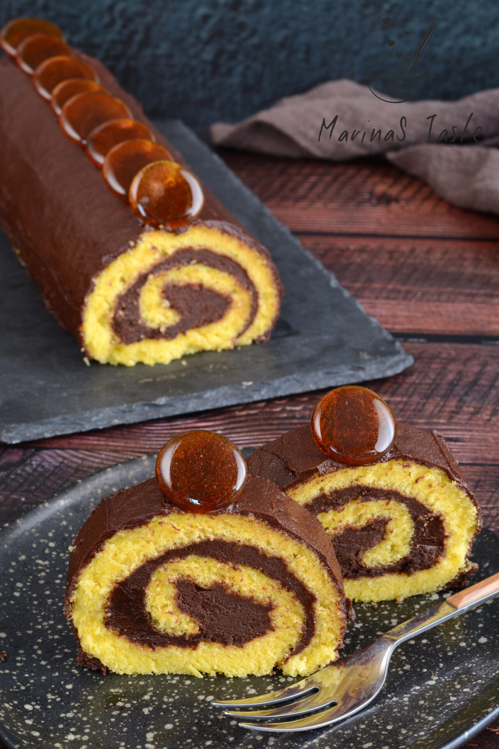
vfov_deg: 27.0
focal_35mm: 75
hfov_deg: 18.2
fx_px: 1559
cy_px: 374
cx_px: 250
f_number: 13
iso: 100
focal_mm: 50
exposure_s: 5
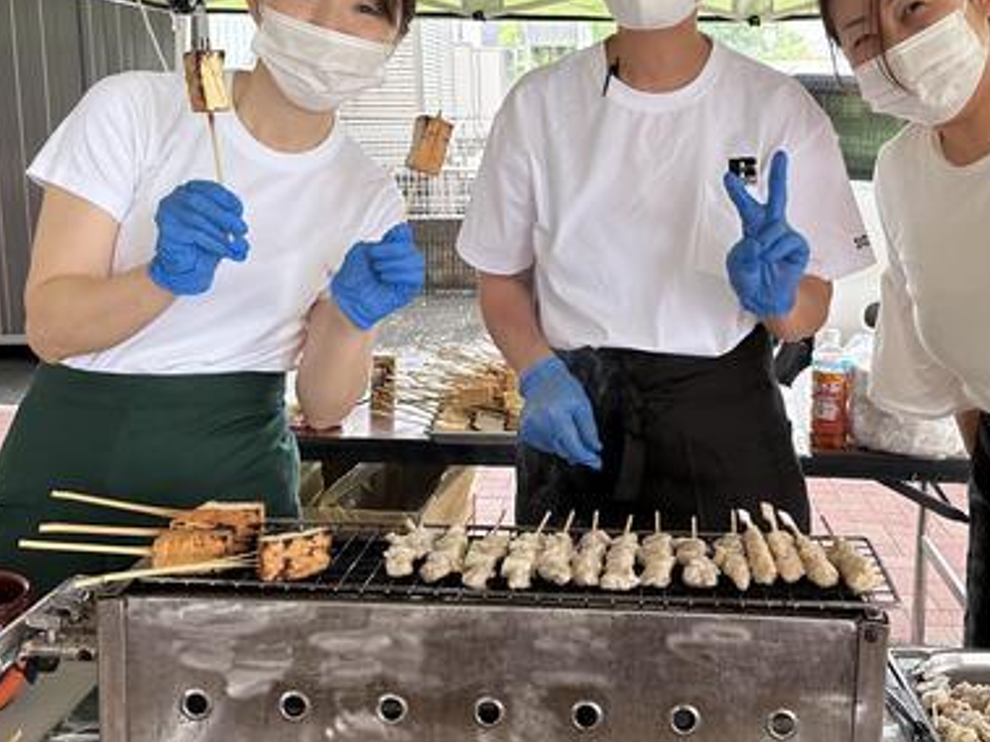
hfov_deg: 48.5
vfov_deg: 37.1
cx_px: 622
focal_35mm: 38
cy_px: 225
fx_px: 1086
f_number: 1.78
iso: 125
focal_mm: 6.86
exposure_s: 1/120
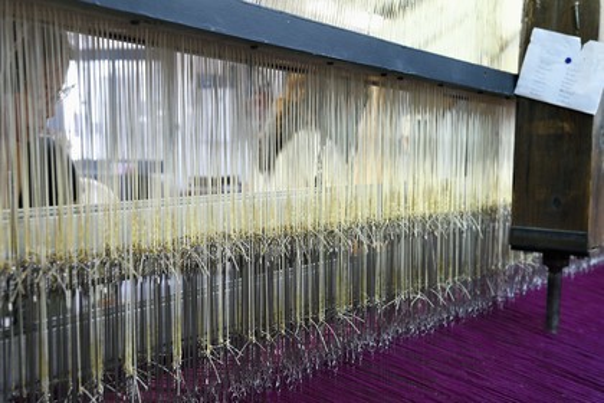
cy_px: 202
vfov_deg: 27.0
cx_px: 302
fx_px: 839
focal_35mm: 50
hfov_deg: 39.6
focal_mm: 50
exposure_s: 1/20
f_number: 7.1
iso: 800
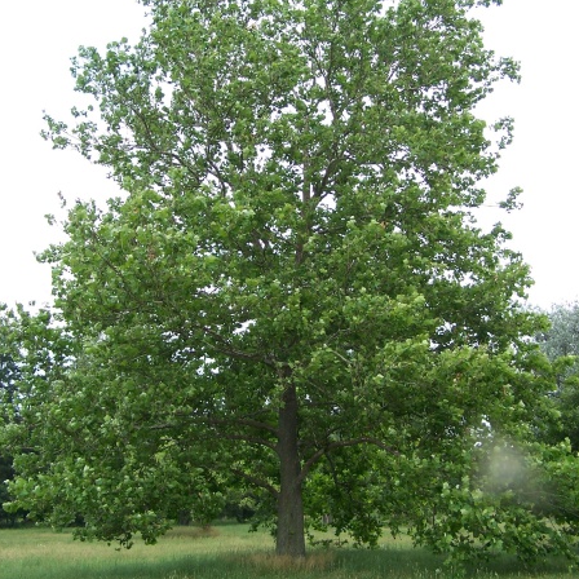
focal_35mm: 45
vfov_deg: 37.5
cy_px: 249
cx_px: 290
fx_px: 852
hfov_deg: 37.6
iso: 80
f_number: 2.8
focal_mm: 6.3
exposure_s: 1/320
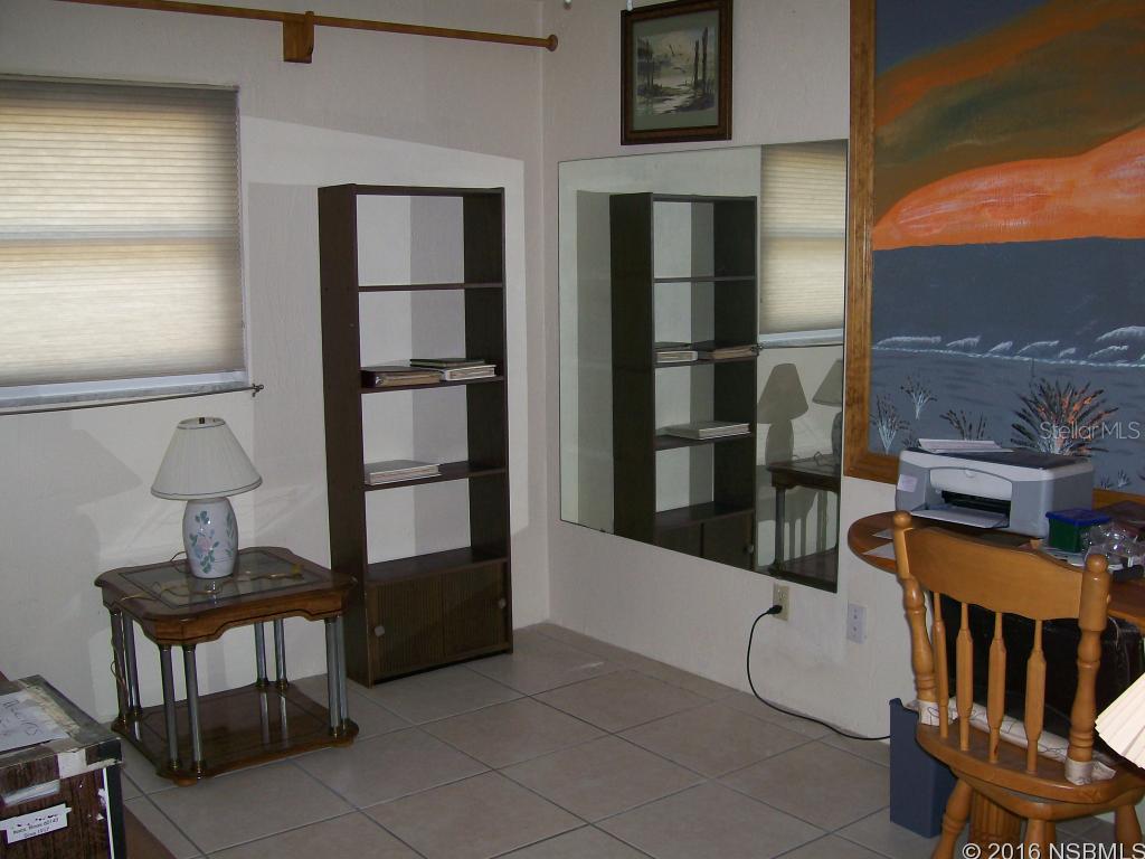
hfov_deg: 51.4
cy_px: 430
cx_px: 572
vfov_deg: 39.7
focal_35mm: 36
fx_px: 1191
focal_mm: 6
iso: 80
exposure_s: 1/64
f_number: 2.7
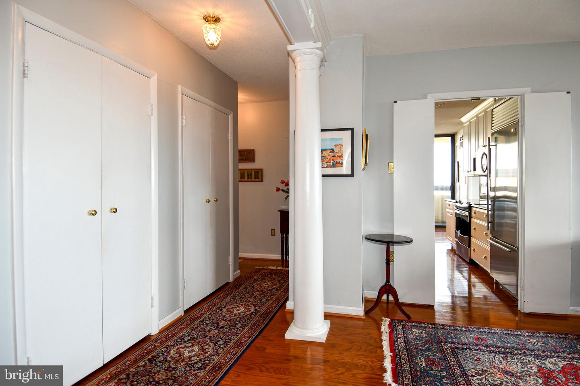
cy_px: 193
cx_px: 290
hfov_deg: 90.0
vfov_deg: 67.4
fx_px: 290
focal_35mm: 18
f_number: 4.5
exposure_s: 1/80
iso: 200
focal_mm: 12
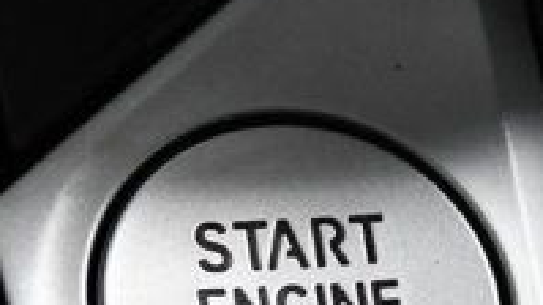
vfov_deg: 2.3
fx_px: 7690
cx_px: 278
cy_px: 234
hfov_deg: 4.0
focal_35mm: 534
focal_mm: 66
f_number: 5.6
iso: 2500
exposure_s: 1/500
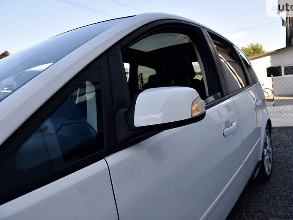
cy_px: 107
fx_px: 229
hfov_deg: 65.1
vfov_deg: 51.3
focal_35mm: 27
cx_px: 163
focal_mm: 24
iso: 400
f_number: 8
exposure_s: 1/250
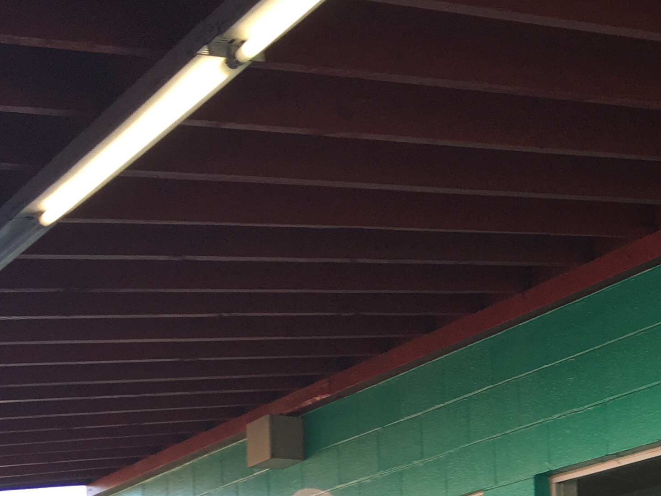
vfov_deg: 17.7
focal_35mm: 80
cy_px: 568
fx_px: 1527
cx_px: 893
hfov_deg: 21.7
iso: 25
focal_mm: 4.15
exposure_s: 1/120
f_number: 2.2
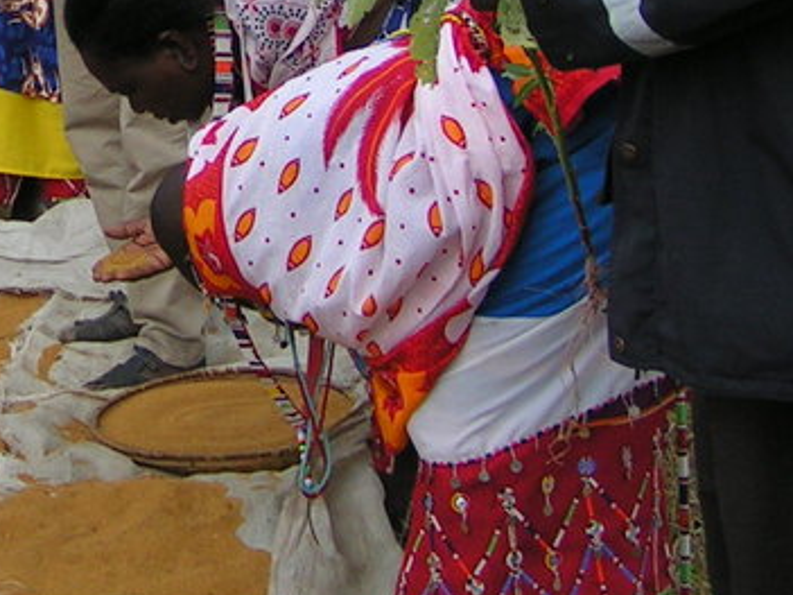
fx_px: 2542
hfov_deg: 17.2
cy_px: -100
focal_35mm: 111
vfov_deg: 13.0
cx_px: -72
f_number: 2.8
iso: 50
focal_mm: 5.8
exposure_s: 1/800
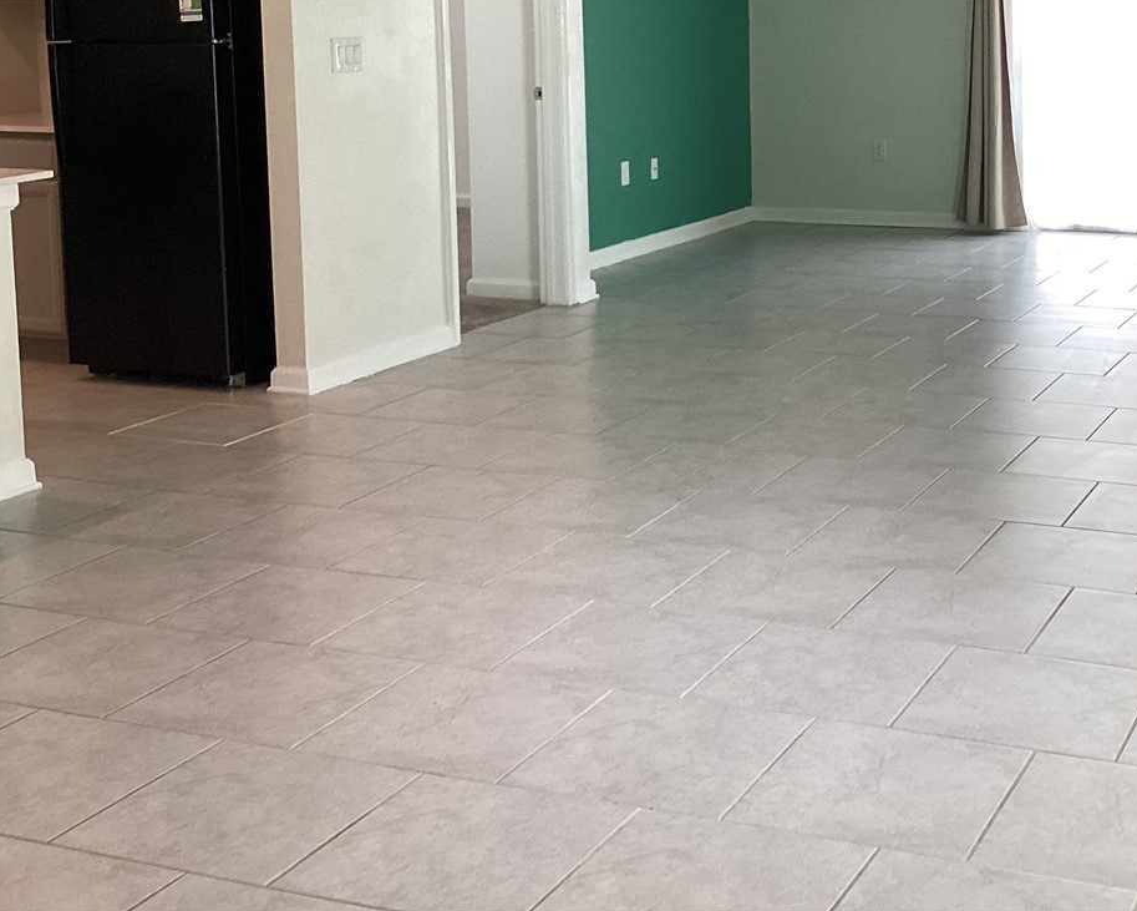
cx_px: 894
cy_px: 166
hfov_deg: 34.4
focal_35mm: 53
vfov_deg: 28.0
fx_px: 1784
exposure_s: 1/120
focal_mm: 3.3
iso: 80
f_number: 2.4
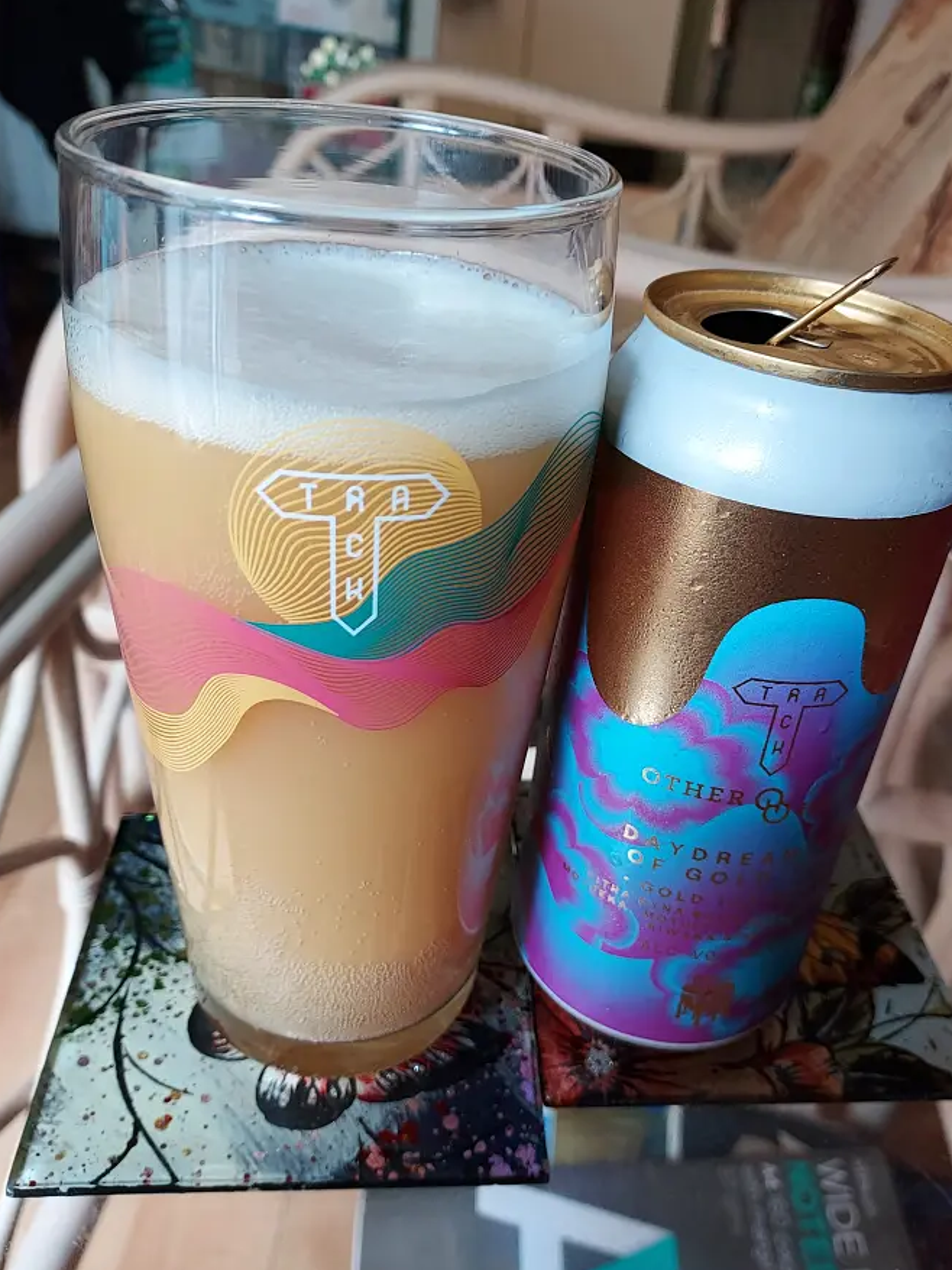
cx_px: 547
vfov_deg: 63.5
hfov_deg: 49.6
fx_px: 1027
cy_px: 642
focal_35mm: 28
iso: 200
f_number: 1.8
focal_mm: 4.6
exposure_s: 1/50
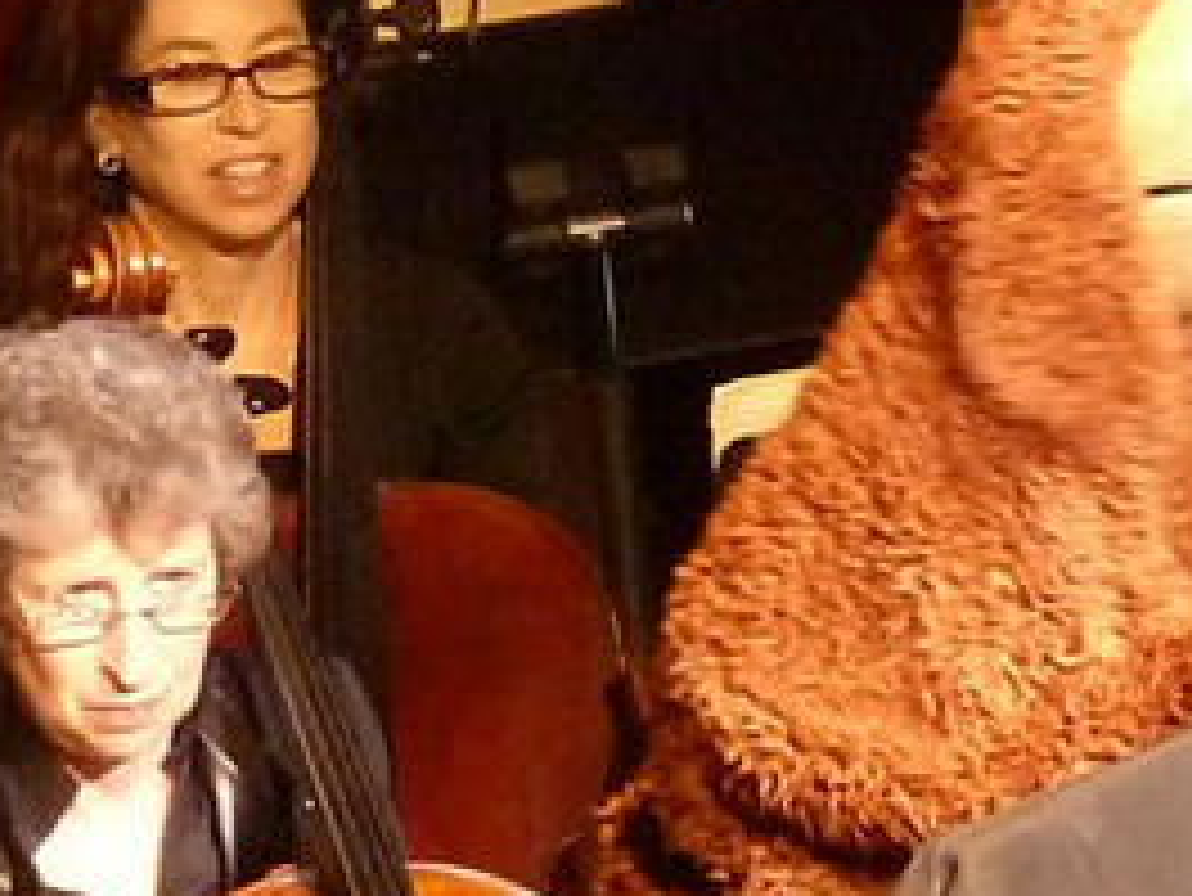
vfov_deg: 1.6
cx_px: 1102
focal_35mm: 926
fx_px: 31901
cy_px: 189
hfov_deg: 2.1
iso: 3200
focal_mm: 68.8
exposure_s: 1/20
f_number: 5.9
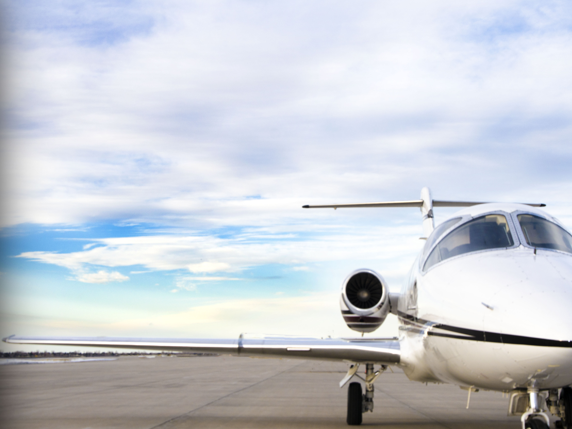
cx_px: 318
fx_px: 1091
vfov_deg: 22.3
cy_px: 217
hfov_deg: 29.4
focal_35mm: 66
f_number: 8
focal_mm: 40
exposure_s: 1/250
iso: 100
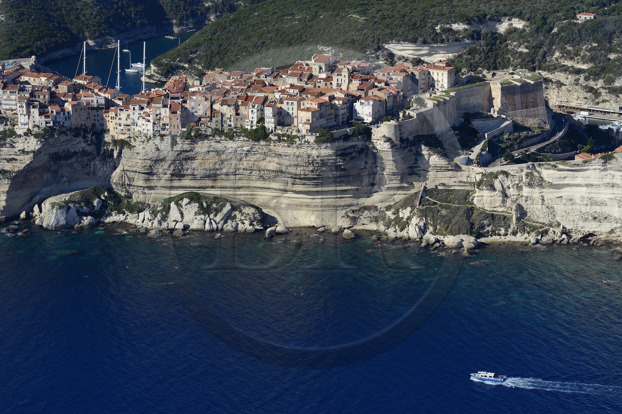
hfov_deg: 16.8
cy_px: 207
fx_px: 2106
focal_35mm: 122
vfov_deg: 11.2
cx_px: 311
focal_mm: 122
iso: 400
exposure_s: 1/800
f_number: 10
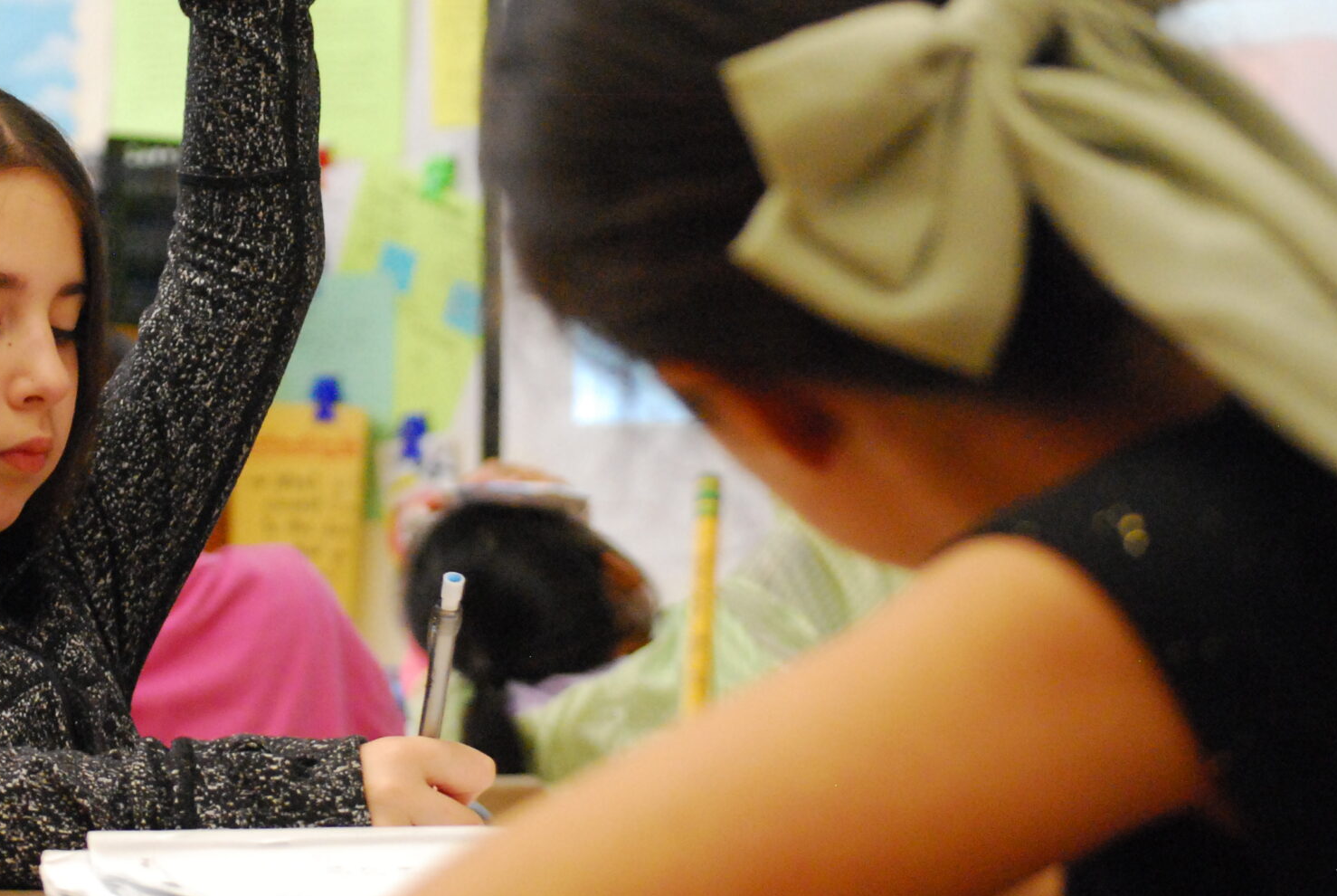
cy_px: 240
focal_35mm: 143
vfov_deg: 9.6
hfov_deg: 14.3
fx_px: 5313
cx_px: 421
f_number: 4.5
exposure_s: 1/30
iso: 1600
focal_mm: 55
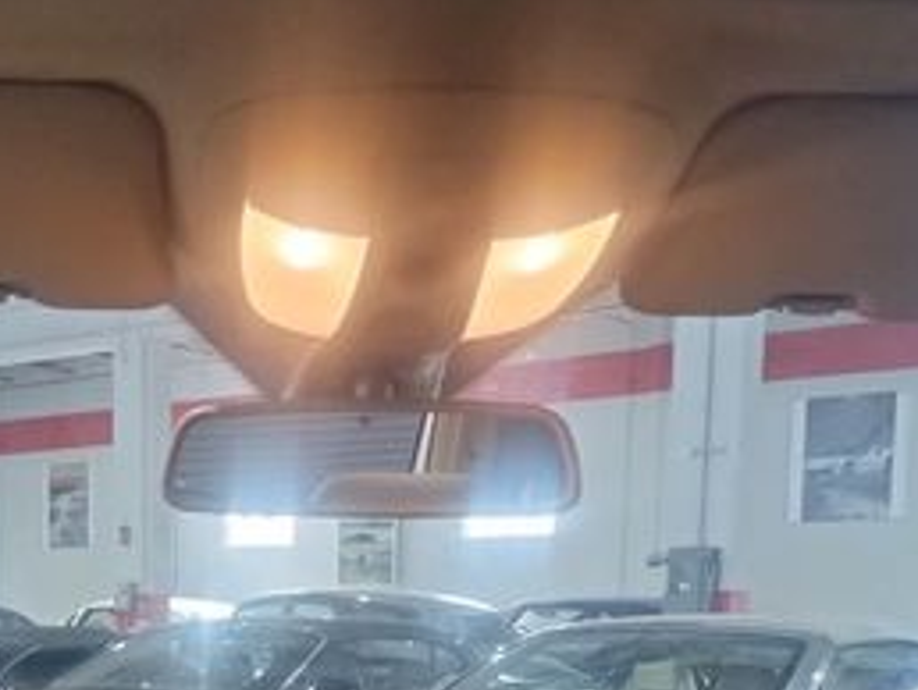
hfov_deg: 30.7
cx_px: 242
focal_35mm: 62
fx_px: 1646
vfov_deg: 21.8
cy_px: 839
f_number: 1.7
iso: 143
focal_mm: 4.71
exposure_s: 1/40
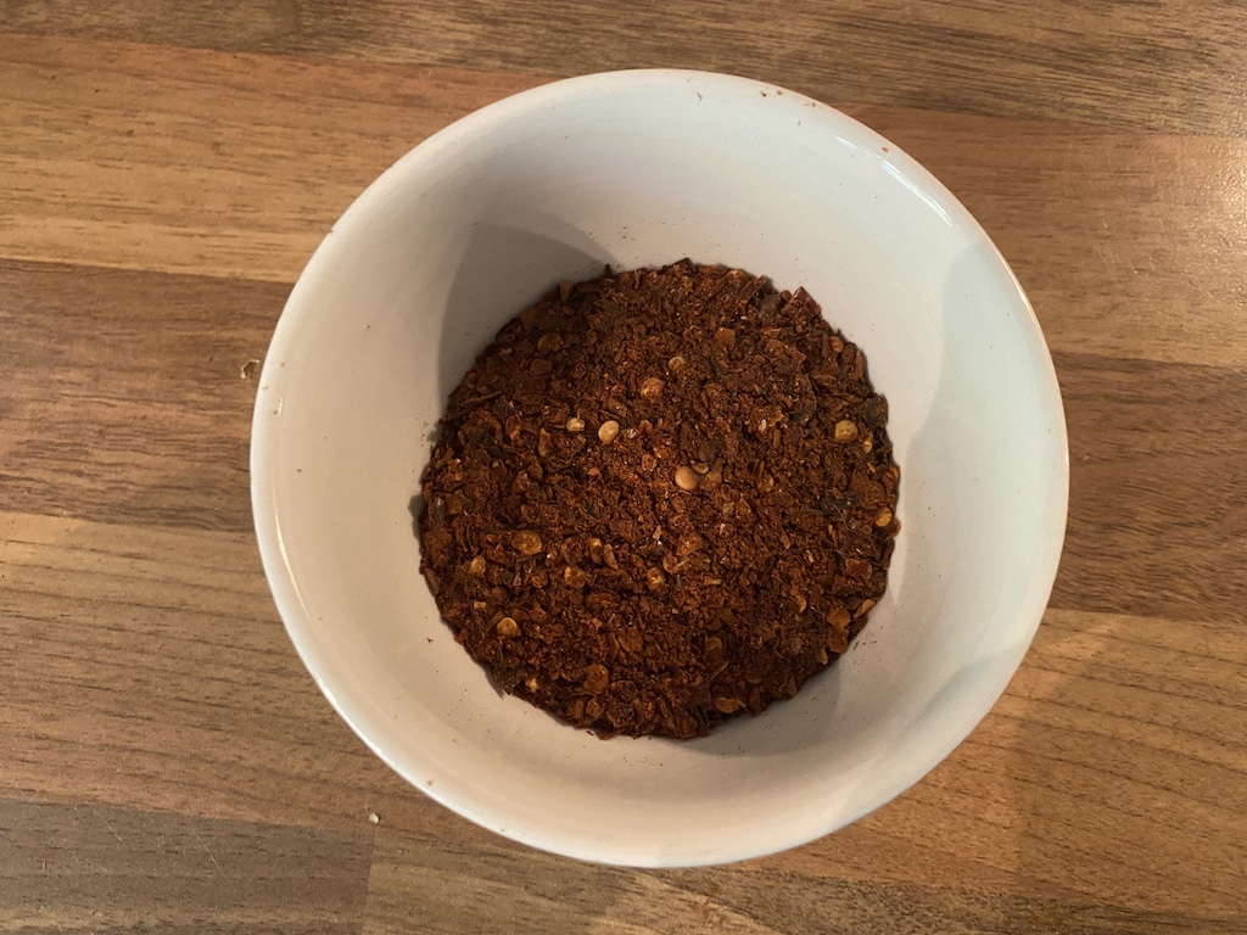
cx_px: 624
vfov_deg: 53.1
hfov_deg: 67.3
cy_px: 468
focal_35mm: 26
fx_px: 937
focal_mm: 4.25
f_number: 1.8
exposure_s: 1/50
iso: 500
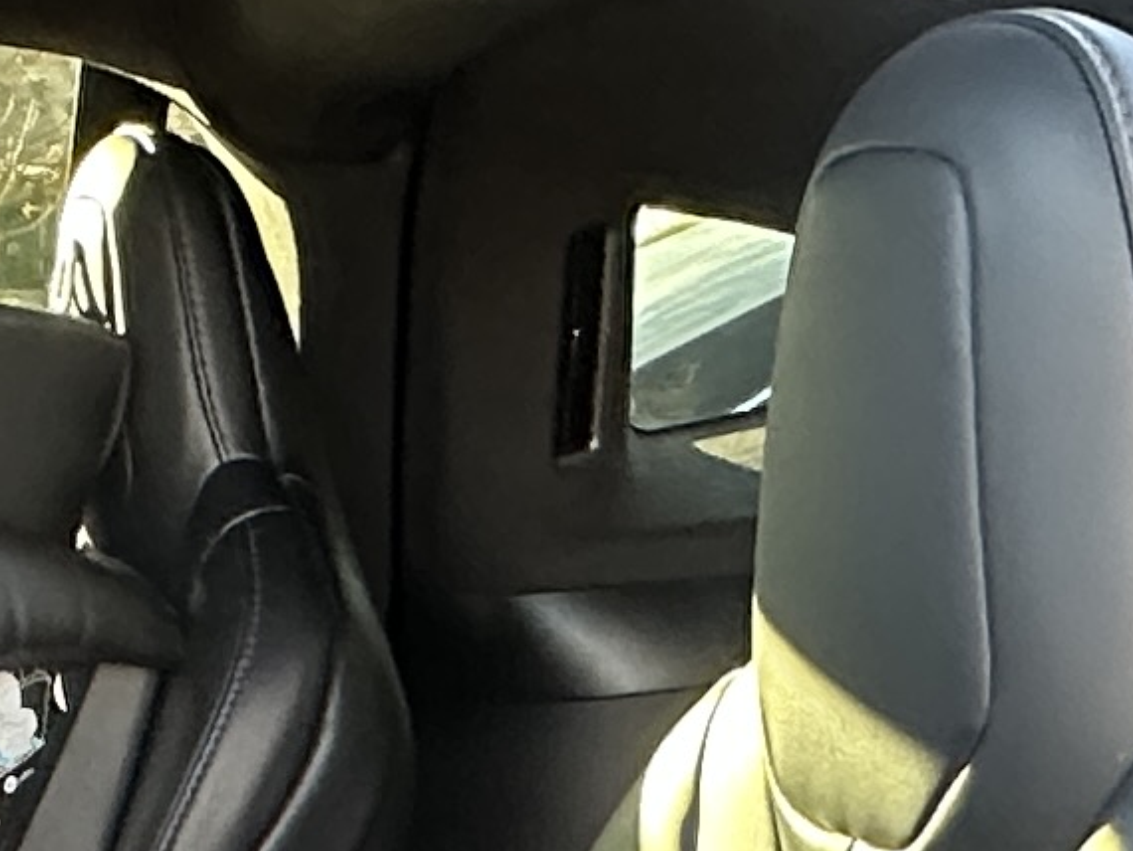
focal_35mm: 99
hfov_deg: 19.5
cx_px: 159
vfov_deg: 13.5
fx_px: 3242
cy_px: 1487
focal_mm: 2.22
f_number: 2.2
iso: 320
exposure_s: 1/96
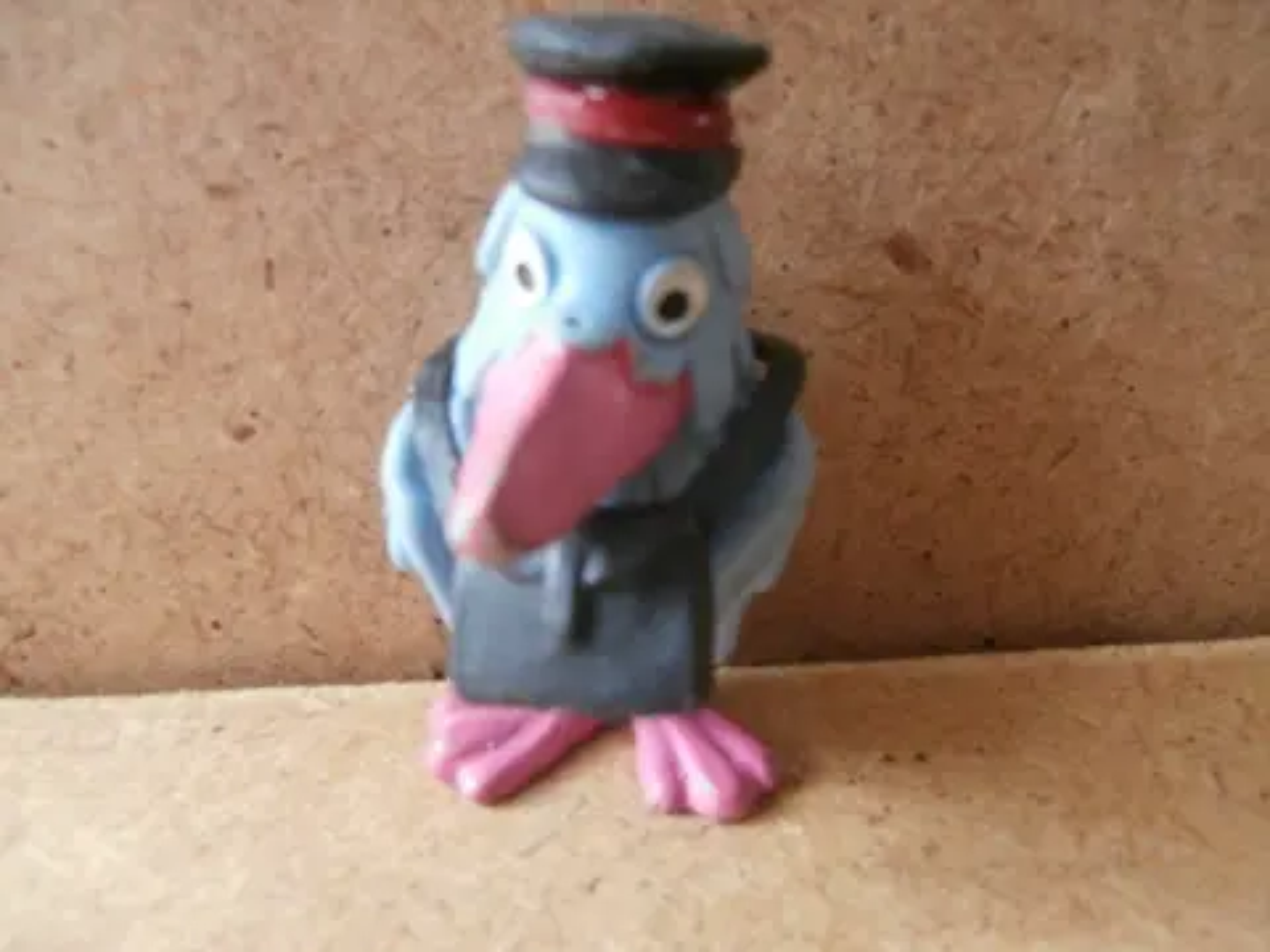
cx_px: 635
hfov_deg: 71.6
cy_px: 476
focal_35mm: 24
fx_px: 881
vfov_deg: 56.8
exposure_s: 1/20
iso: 200
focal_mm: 4.2
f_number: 3
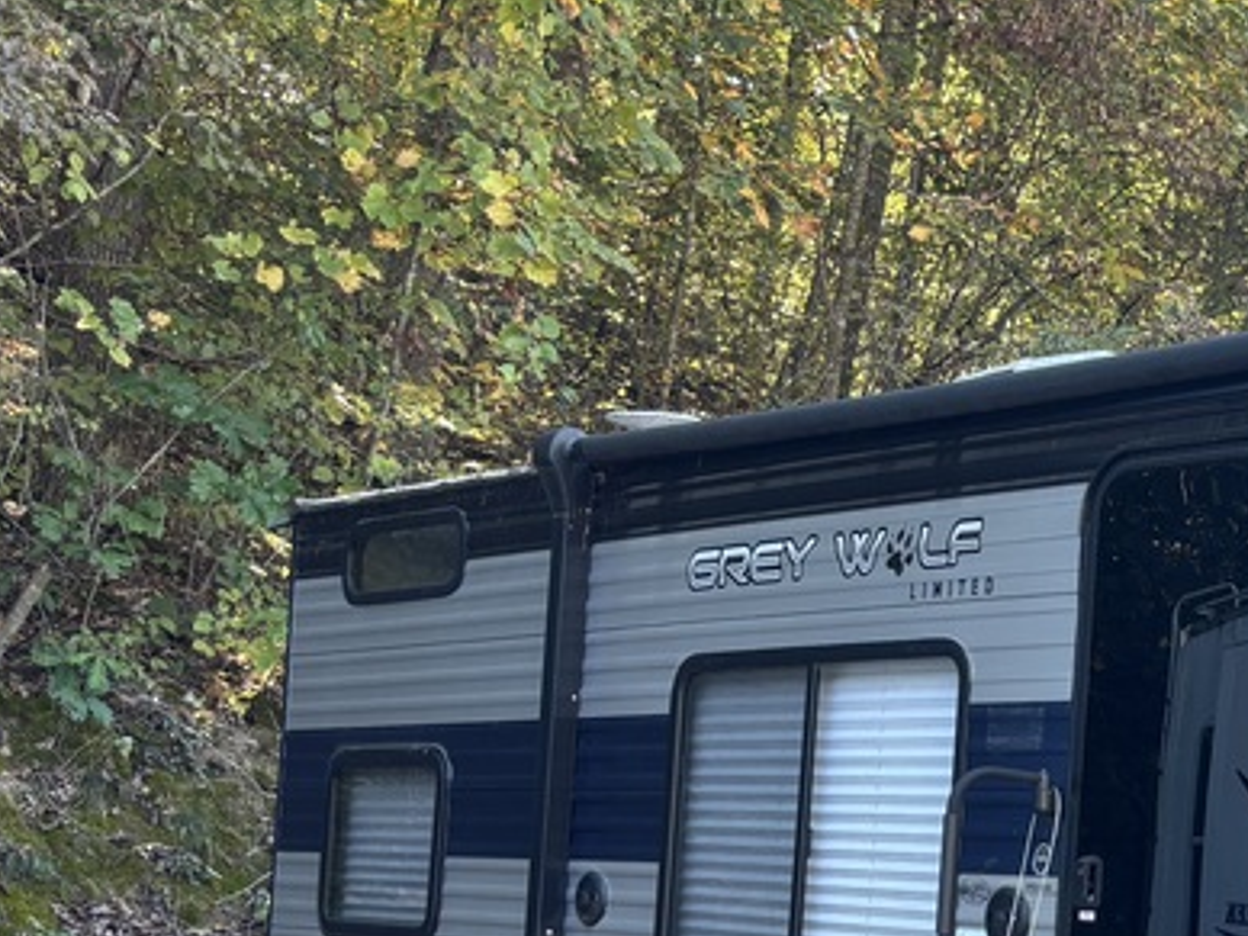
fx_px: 2416
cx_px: 1566
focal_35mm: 67
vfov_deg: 21.1
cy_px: 952
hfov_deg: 25.5
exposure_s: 1/121
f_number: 1.6
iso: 50
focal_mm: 5.96
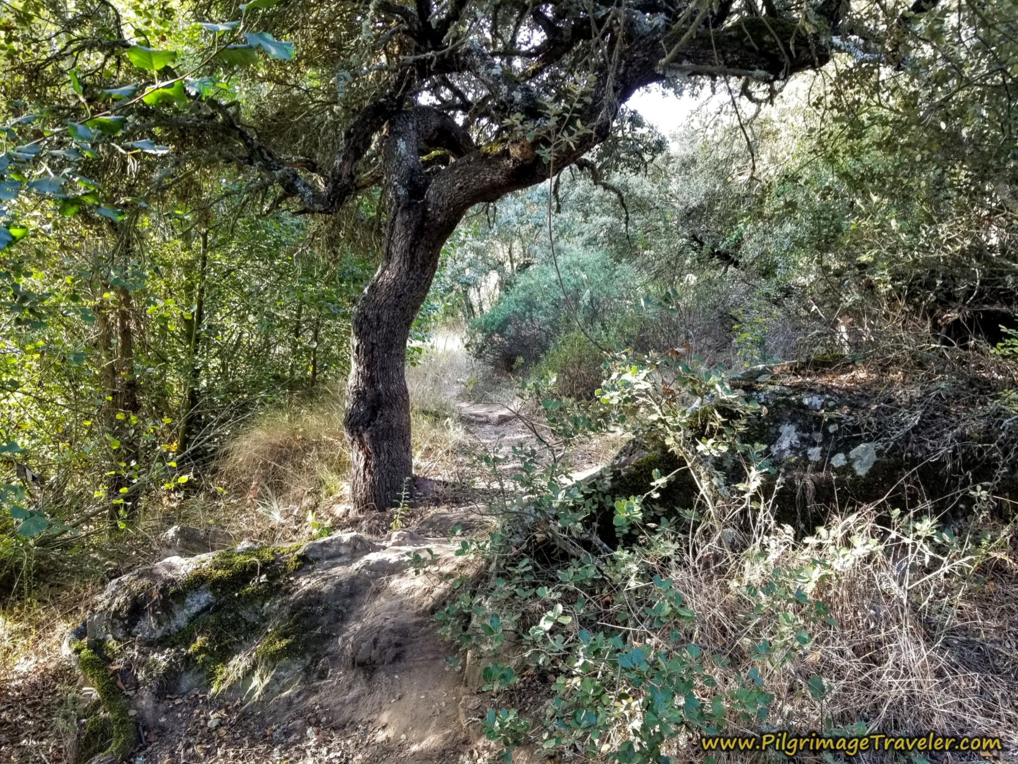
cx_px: 509
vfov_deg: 53.1
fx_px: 765
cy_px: 382
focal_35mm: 26
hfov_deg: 67.3
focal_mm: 4.3
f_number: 1.7
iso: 100
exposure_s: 1/100
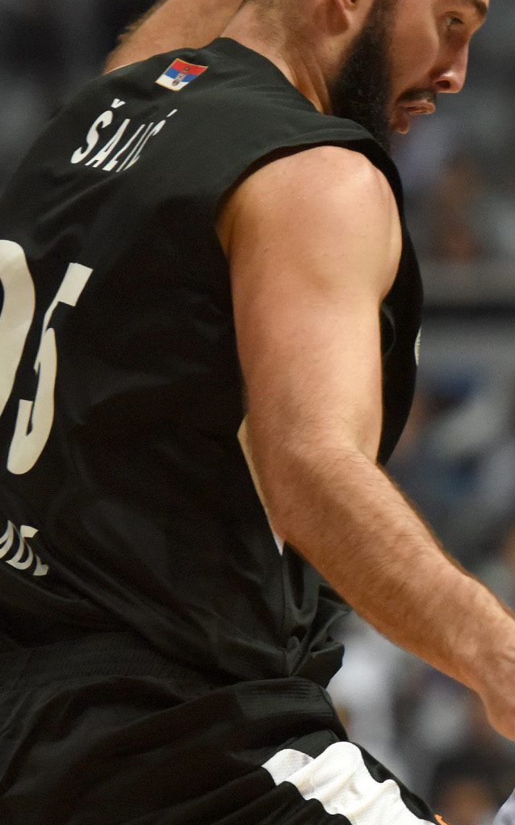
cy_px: 618
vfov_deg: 4.1
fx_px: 11432
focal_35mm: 509
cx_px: 693
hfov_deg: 2.6
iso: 2500
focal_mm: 170
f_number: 2.8
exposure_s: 1/1600
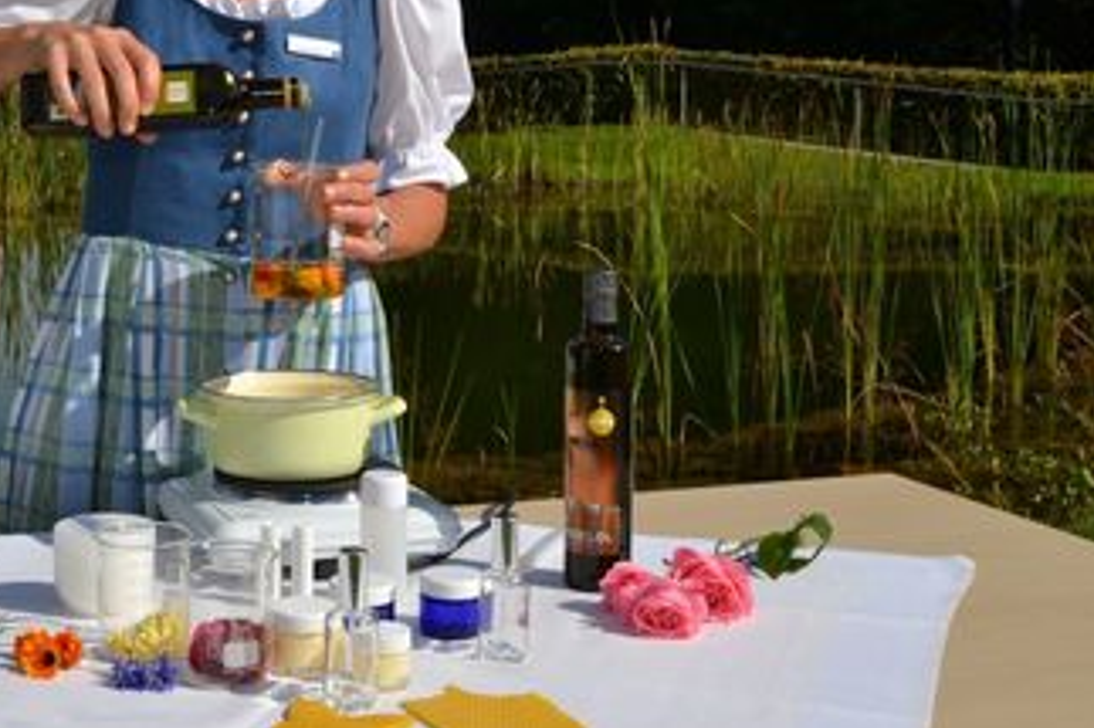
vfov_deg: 23.5
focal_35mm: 57
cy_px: 161
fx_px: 1731
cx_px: 298
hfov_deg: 34.5
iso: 100
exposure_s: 1/200
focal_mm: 24
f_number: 11
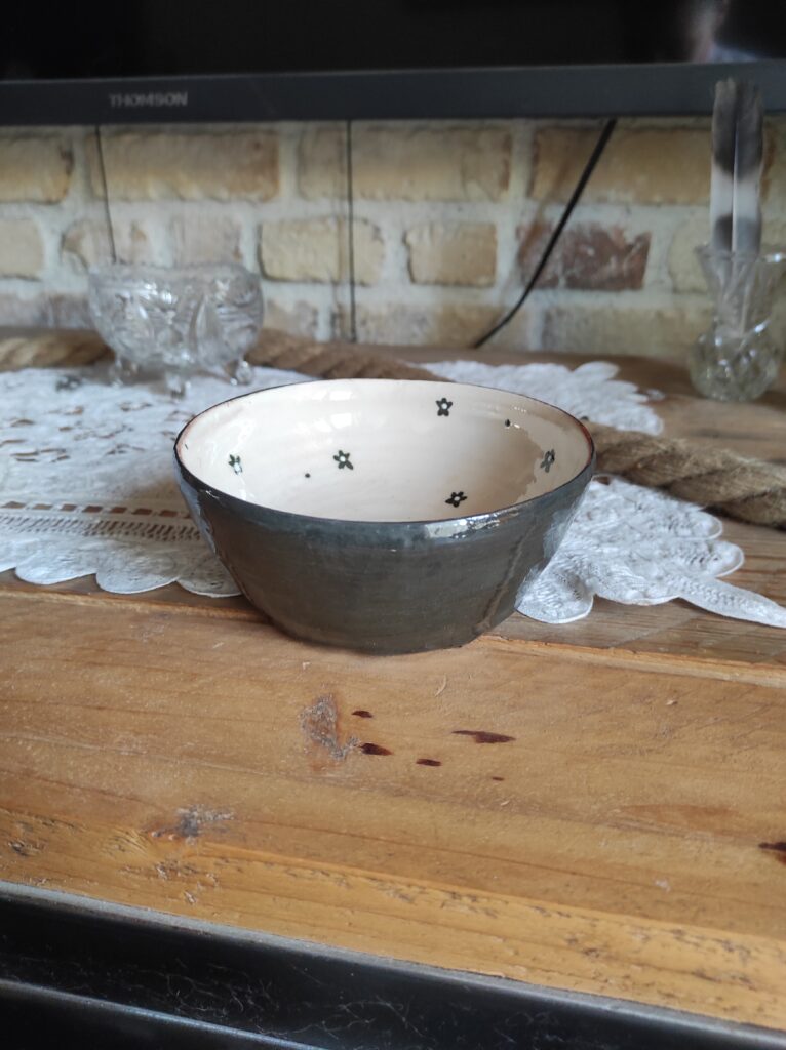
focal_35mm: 25
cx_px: 393
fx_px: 758
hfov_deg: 54.8
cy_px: 525
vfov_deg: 69.4
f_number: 1.89
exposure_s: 1/33
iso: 522
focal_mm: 5.43
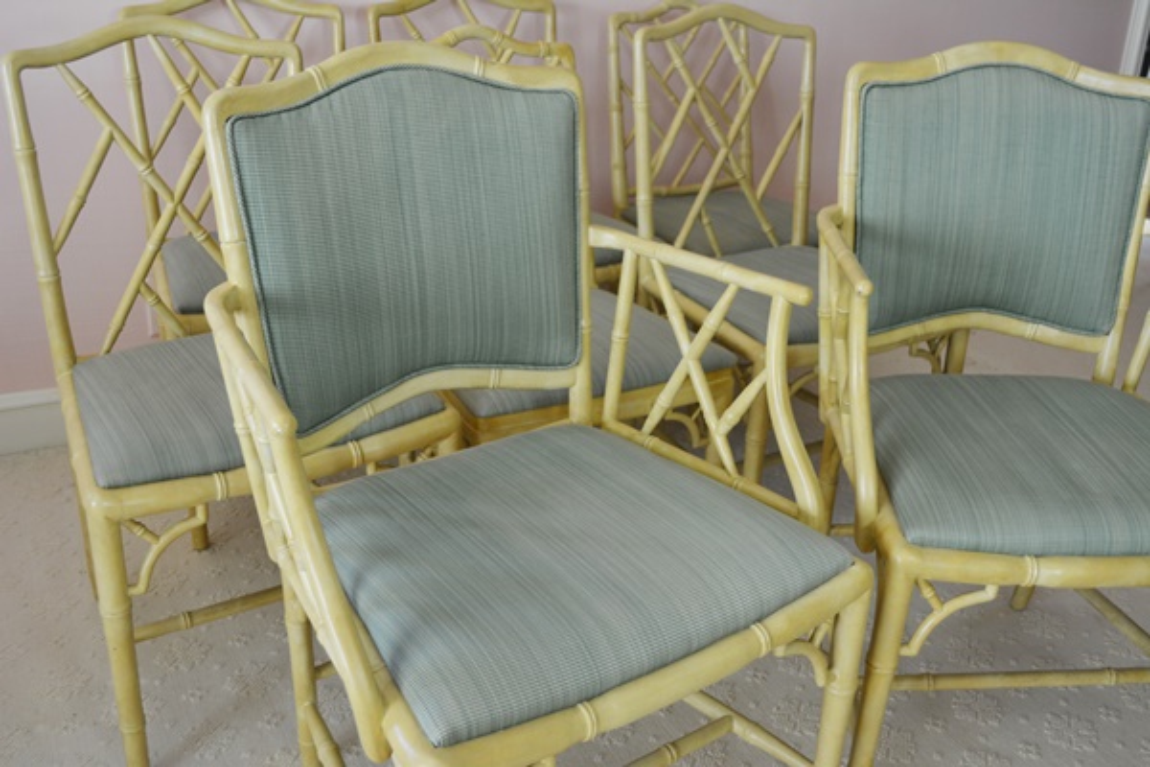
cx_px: 575
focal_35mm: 33
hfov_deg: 57.2
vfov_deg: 40.0
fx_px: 1054
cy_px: 384
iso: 400
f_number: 4.5
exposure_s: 1/80
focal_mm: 22
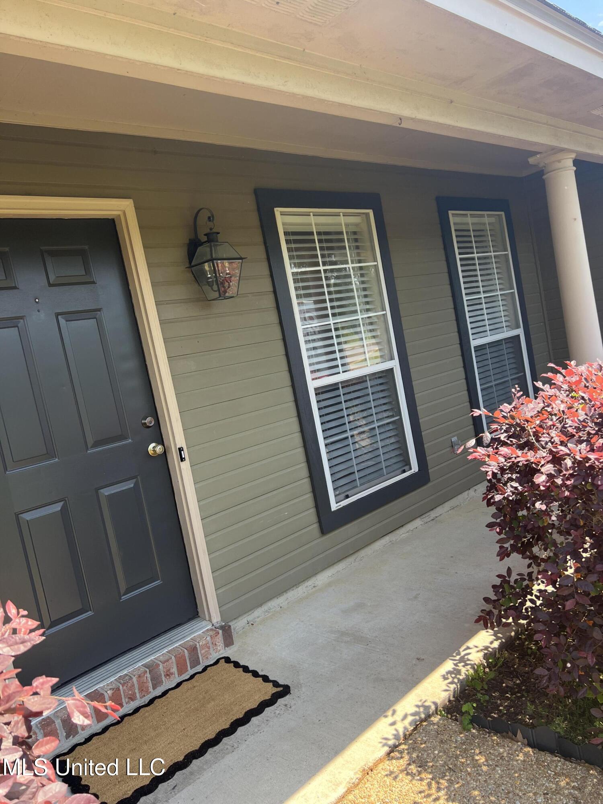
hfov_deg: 53.1
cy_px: 402
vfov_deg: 67.3
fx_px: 604
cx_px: 302
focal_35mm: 26
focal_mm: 5.7
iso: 50
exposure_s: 1/650
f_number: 1.5
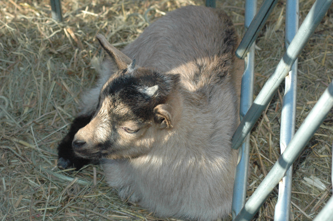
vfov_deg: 13.0
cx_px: 166
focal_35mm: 105
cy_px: 110
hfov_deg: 19.5
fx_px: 970
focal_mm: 70
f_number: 8
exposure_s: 1/500
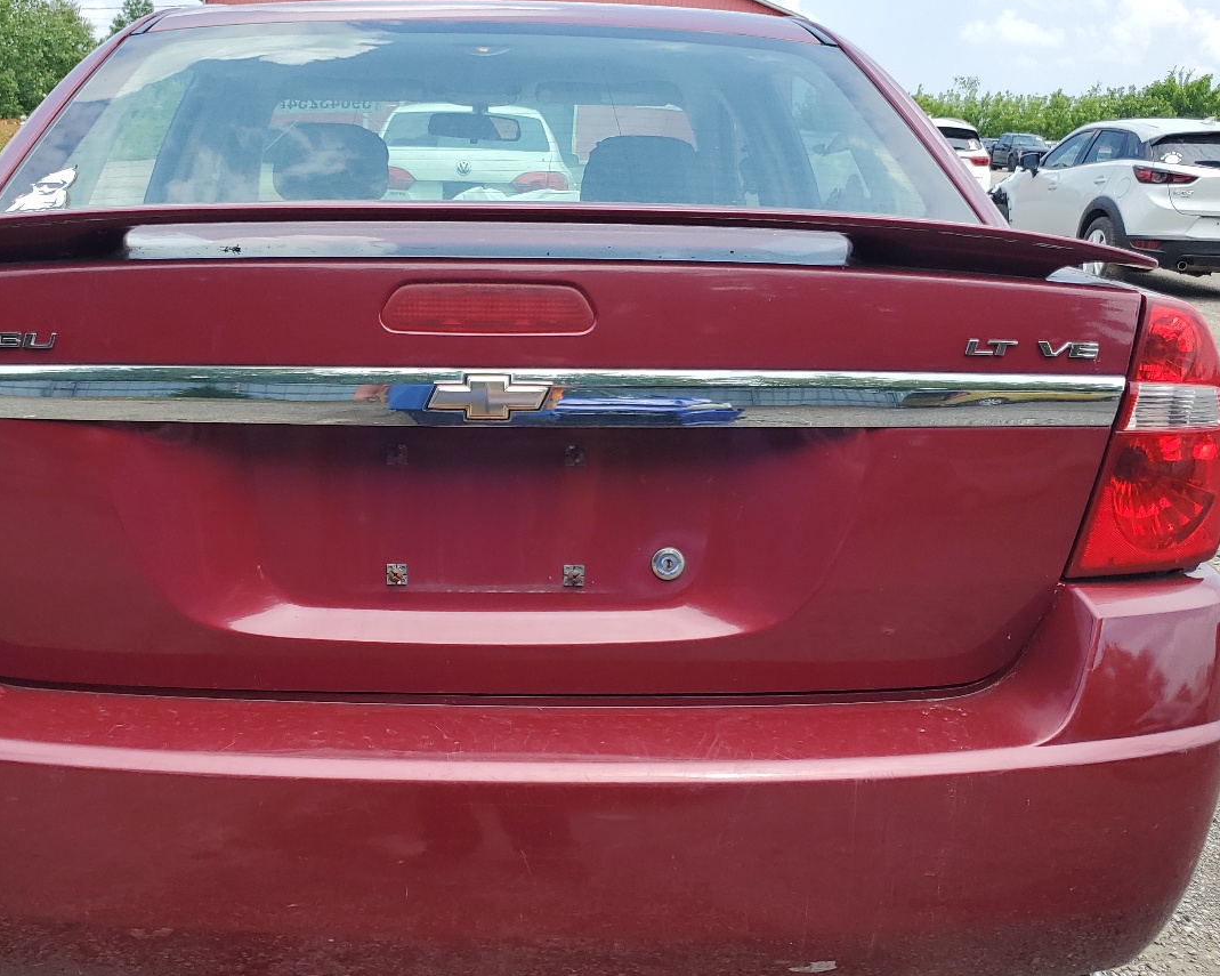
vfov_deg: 39.1
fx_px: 1372
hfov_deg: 47.6
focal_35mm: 38
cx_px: 472
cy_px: 548
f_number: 1.5
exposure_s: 1/1667
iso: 50
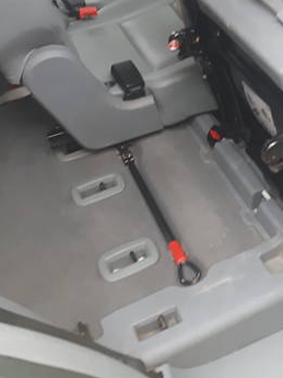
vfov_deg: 39.4
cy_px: 99
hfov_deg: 30.6
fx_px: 512
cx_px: 192
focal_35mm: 47
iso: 160
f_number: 1.9
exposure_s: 1/17
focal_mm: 3.6
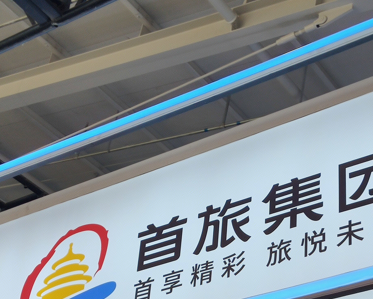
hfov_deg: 24.0
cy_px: 248
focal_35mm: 79
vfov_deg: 19.2
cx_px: 247
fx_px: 872
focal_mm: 4.75
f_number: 1.75
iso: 112
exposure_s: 1/270
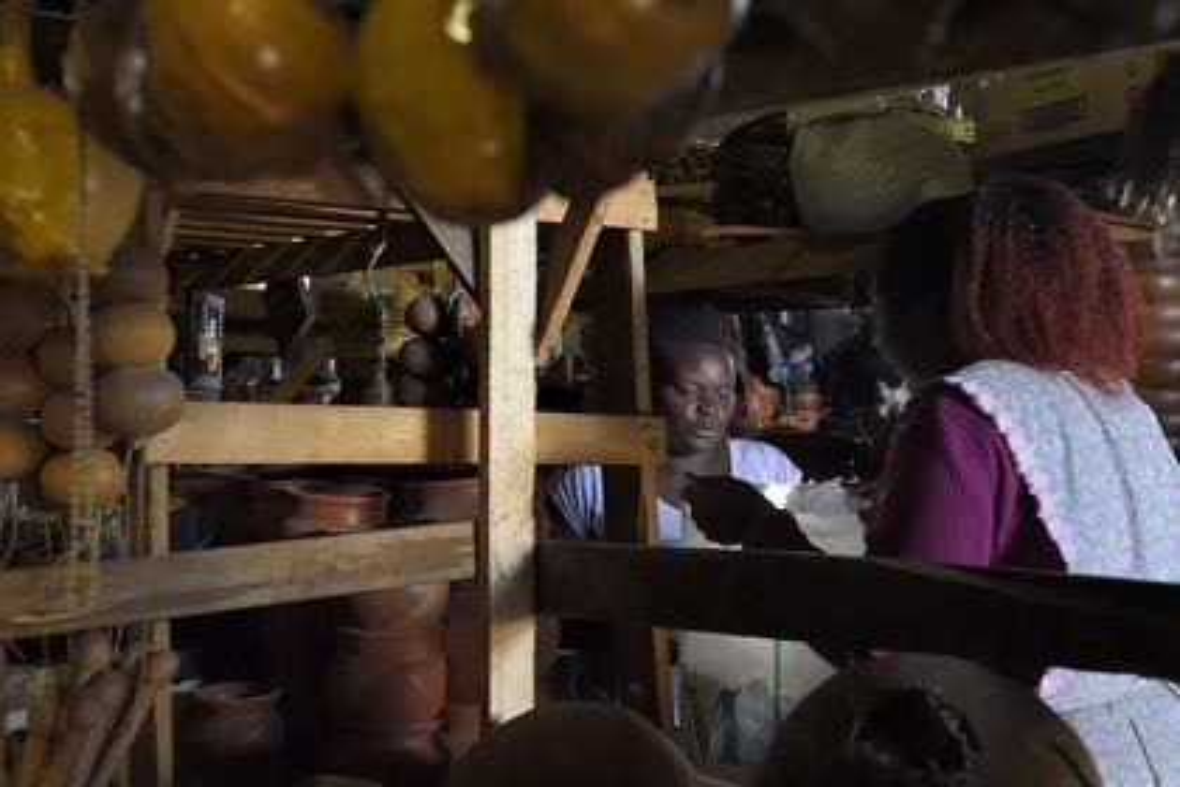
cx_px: 590
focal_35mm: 45
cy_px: 394
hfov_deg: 43.6
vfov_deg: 29.9
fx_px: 1475
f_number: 4.5
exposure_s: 1/50
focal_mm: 45
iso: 3200
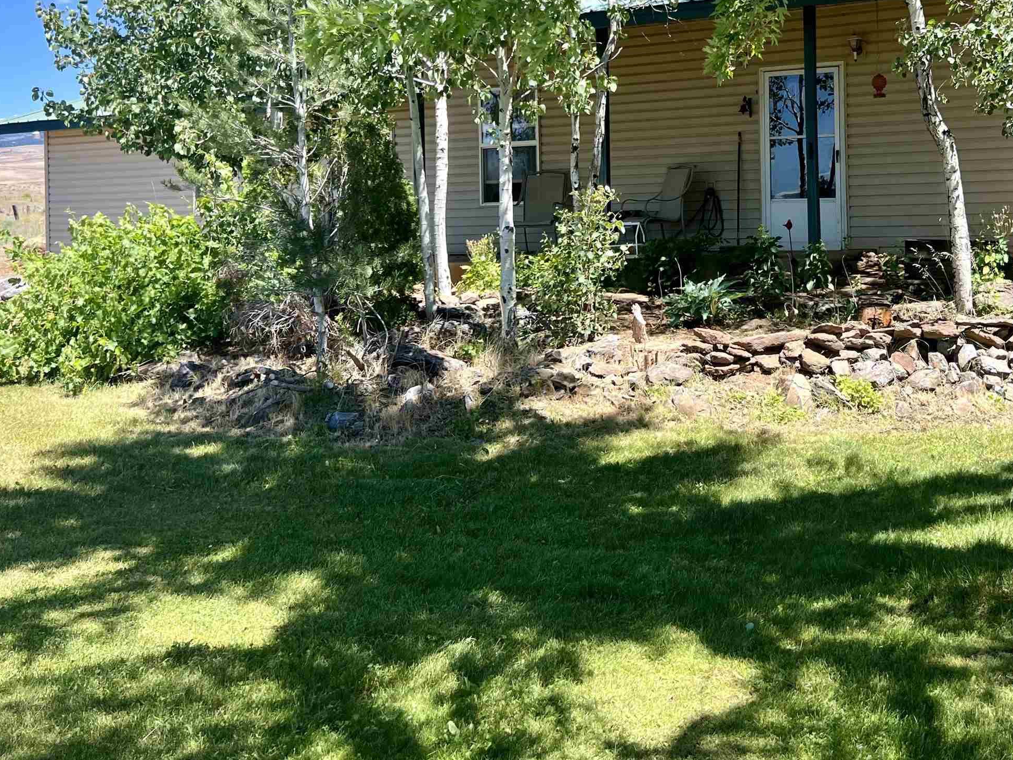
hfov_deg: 45.1
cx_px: 671
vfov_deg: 34.4
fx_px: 1200
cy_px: 196
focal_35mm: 41
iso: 50
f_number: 1.5
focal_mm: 5.7
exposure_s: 1/1196
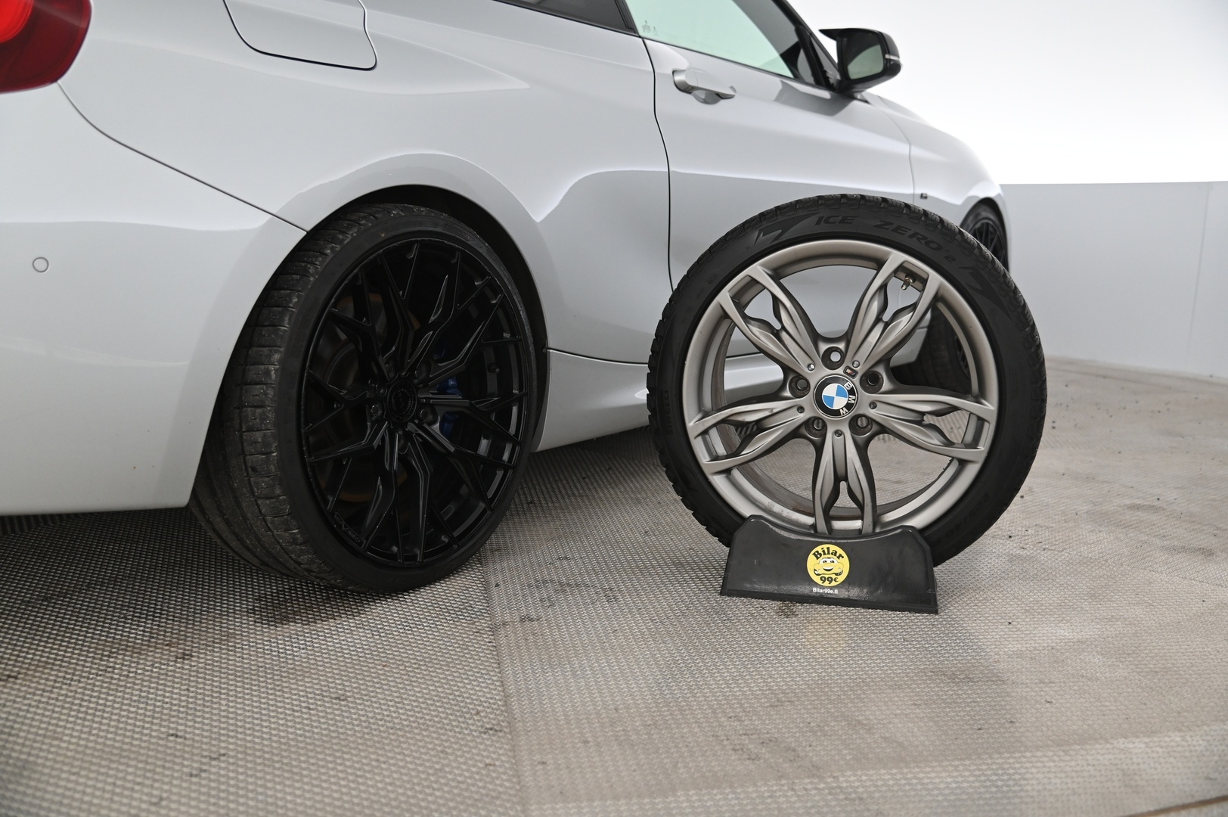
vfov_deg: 35.0
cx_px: 614
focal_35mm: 38
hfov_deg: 50.7
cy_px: 408
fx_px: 1295
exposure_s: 1/125
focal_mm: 38
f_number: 4
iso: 2000
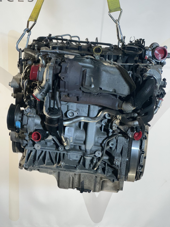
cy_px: 114
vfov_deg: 25.3
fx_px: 504
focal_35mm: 77
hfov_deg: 19.1
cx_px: 85
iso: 125
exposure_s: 1/100
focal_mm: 9
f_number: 2.8
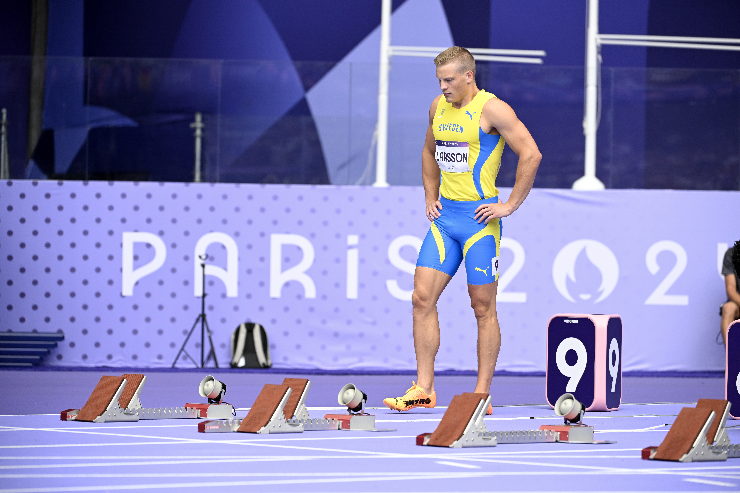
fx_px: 4008
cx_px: 370
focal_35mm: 195
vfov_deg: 7.0
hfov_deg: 10.5
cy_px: 246
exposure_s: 1/2000
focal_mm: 195
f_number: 4
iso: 800
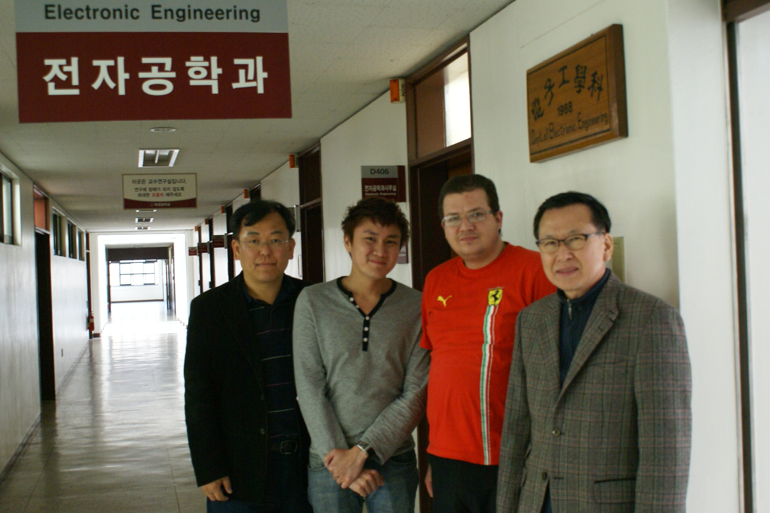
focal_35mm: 42
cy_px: 256
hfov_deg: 46.4
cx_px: 385
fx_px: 898
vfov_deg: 31.9
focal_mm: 28
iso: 400
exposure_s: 1/10
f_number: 4.5
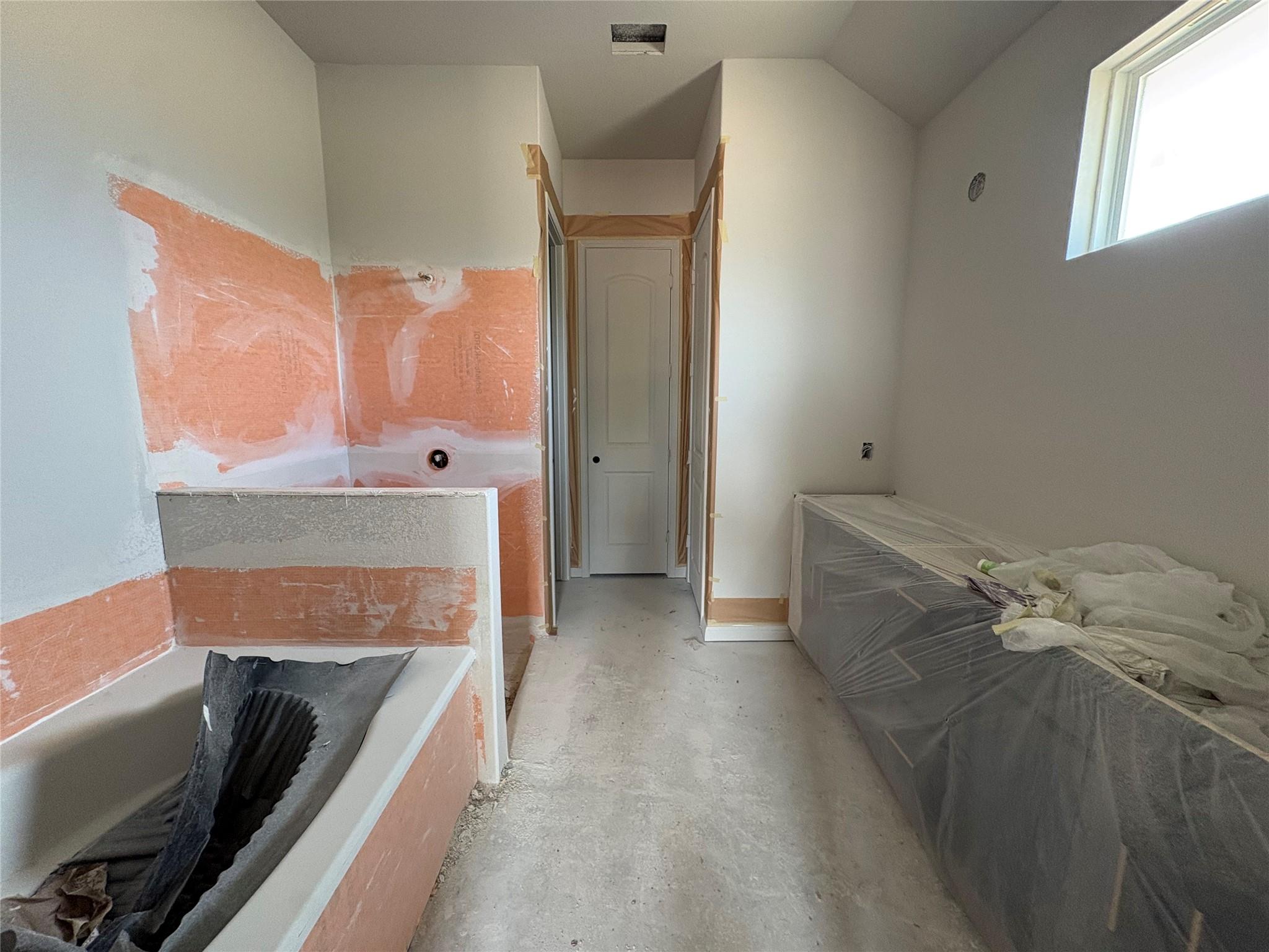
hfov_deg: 102.1
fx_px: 513
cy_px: 476
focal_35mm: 14
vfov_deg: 85.7
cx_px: 634
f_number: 2.2
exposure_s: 1/61
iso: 250
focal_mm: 2.22
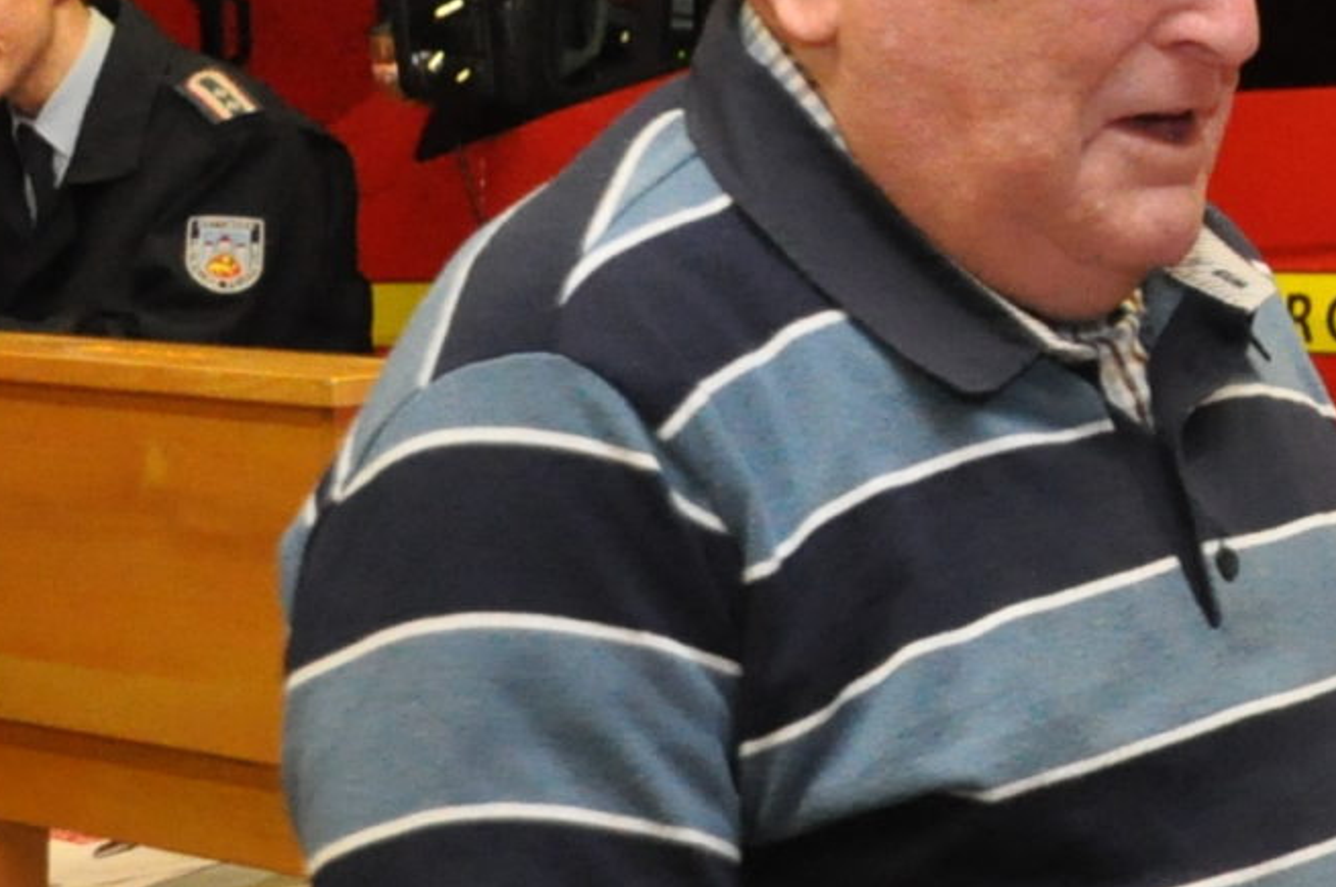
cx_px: 1995
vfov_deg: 10.6
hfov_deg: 14.8
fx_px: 4781
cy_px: 422
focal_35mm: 129
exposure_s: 1/125
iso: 3200
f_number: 4.5
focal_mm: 22
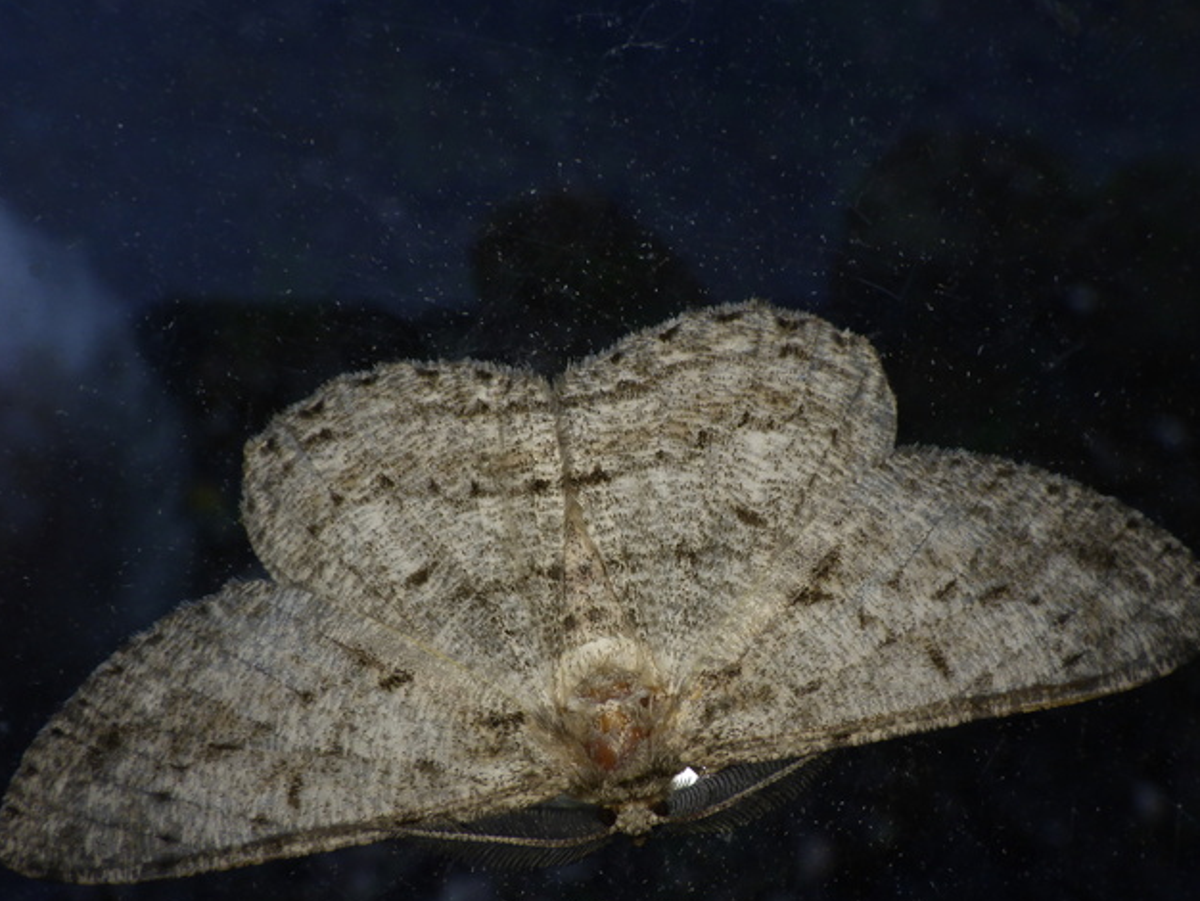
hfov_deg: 43.8
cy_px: 516
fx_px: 1491
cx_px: 613
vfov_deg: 33.6
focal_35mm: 43
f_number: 4.6
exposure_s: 1/400
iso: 125
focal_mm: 6.1
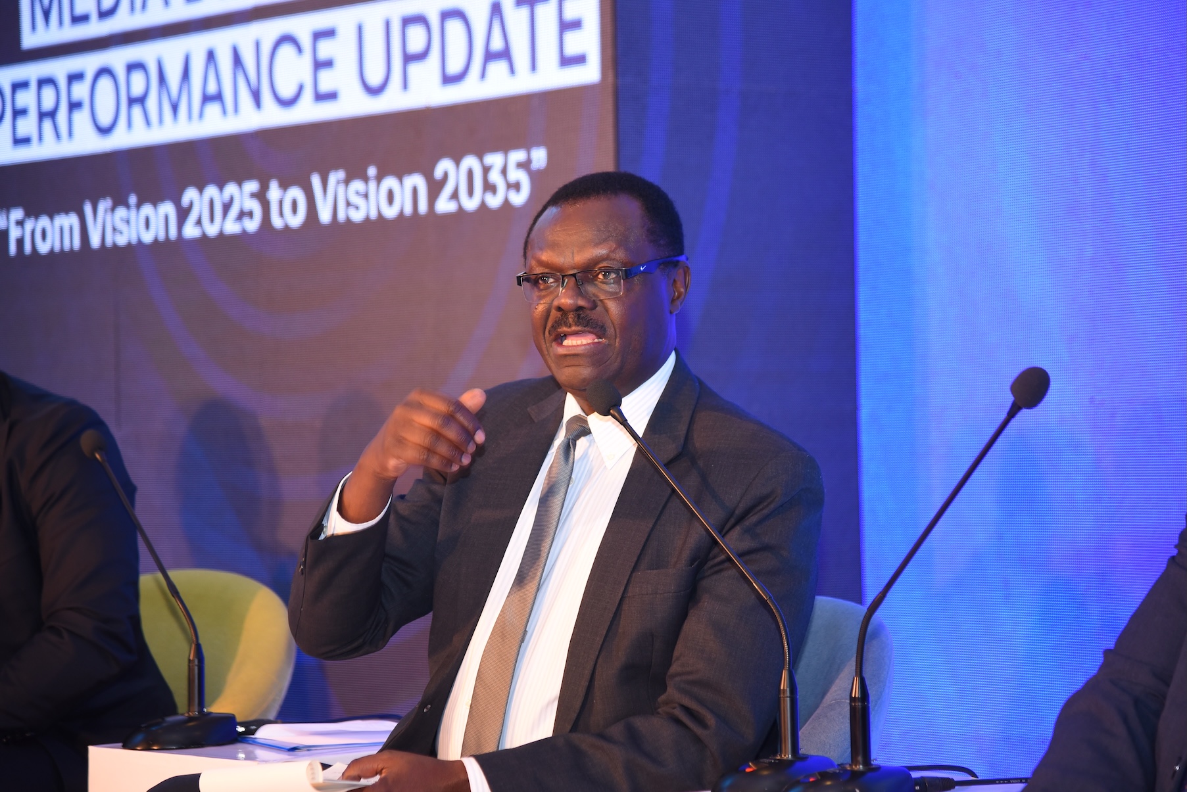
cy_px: 396
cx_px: 594
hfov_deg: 17.1
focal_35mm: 120
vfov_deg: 11.4
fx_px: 3958
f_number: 5
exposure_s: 1/125
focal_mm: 120
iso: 1000
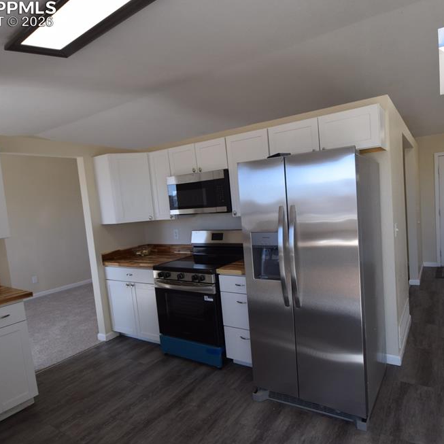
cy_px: 222
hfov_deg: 74.0
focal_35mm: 20
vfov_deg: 74.8
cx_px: 268
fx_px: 290
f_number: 6.3
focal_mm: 10
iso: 400
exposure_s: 1/160
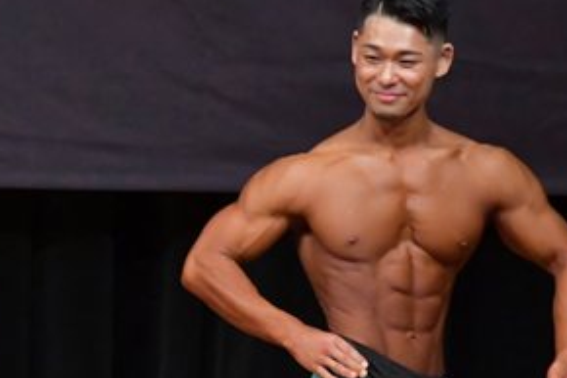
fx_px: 11978
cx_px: -56
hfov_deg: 2.7
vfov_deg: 1.8
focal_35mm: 761
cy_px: 390
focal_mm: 190
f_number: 5.6
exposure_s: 1/400
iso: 5000
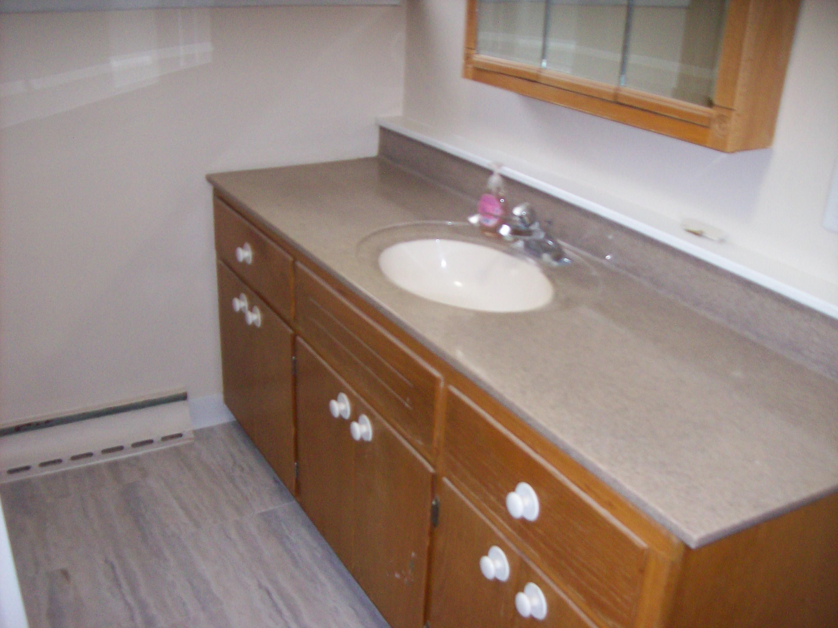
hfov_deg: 51.4
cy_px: 314
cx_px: 419
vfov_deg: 39.6
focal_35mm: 36
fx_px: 871
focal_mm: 6
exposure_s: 1/64
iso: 140
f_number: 2.7
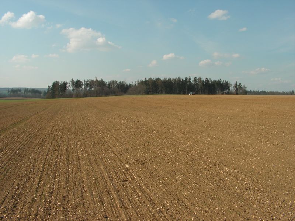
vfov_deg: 39.7
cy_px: 110
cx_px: 148
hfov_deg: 51.4
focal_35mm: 36
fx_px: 307
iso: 50
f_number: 4.8
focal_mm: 6
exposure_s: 1/400
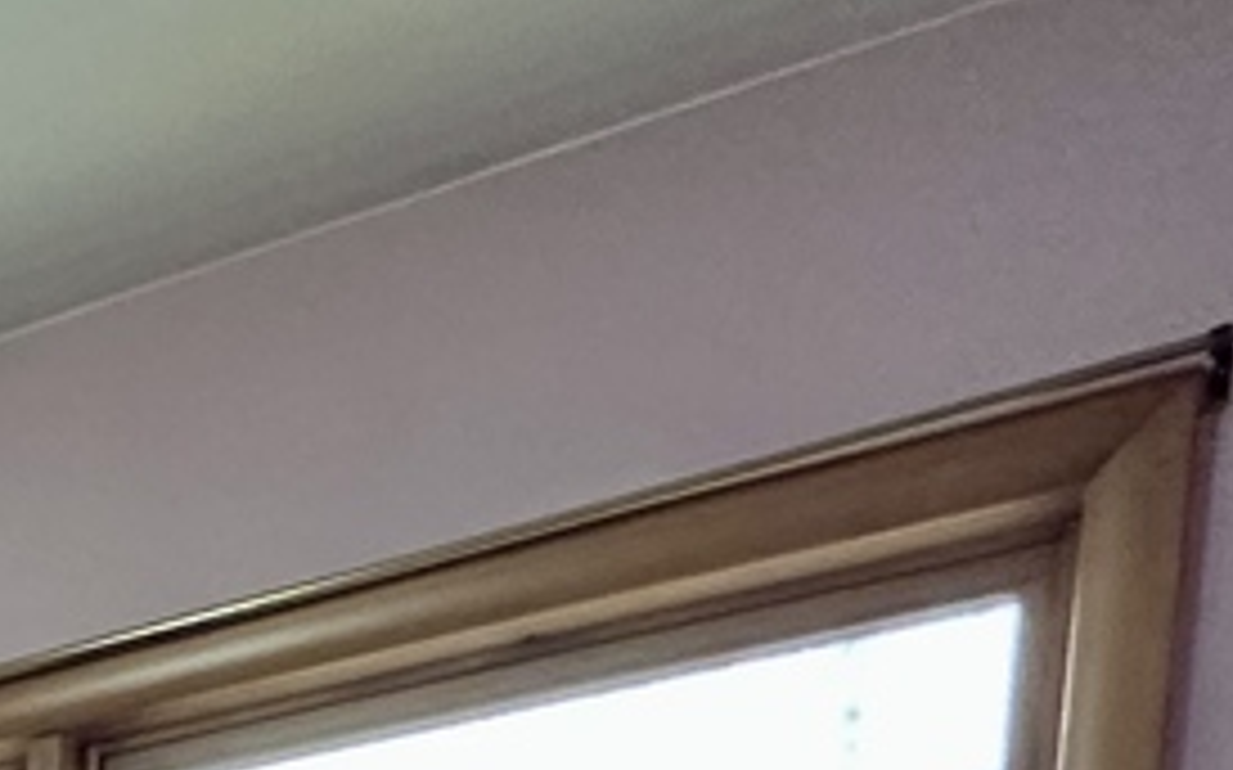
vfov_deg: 12.2
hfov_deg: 19.0
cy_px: 1995
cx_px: -1089
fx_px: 2620
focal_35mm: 78
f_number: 2.2
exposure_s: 1/60
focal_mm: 2.22
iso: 320
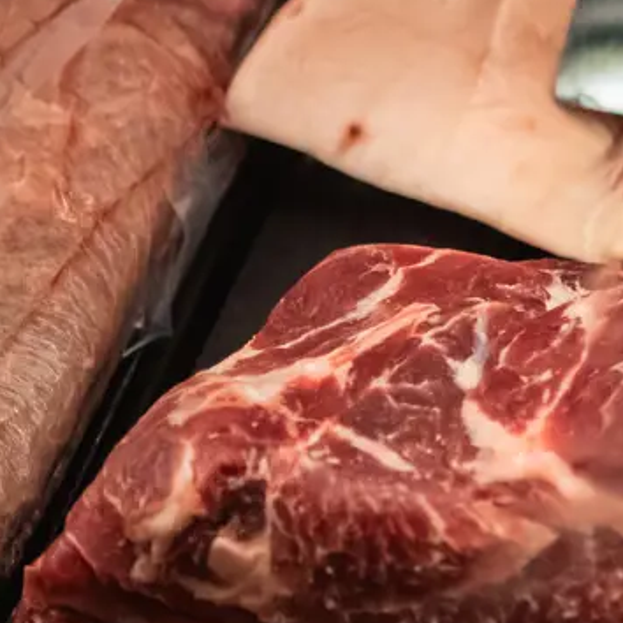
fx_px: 5640
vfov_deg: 6.3
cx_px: 1603
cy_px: 95
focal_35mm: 277
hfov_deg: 6.0
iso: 1600
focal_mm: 60
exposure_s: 1/160
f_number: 2.8
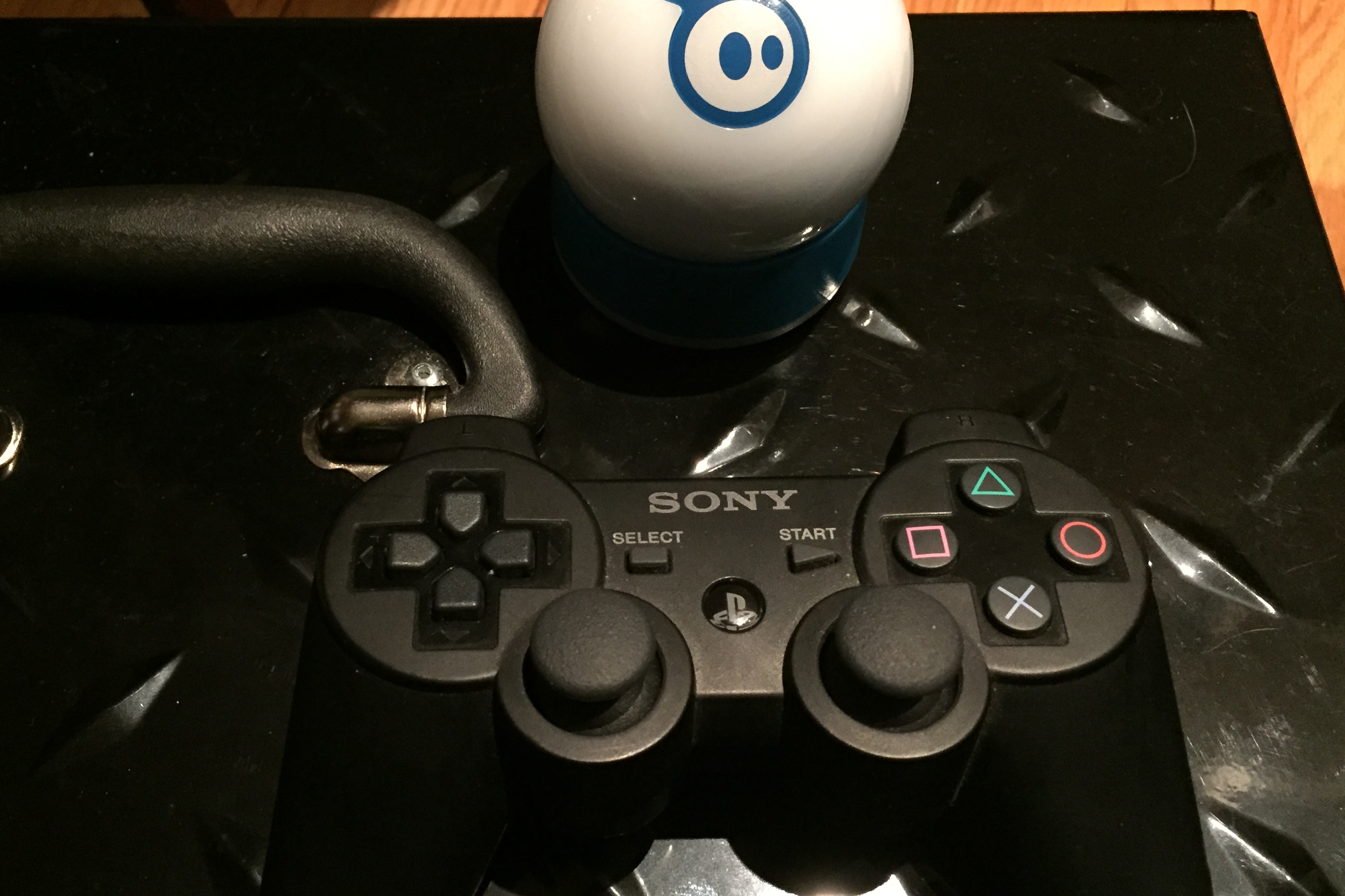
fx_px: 1345
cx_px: 592
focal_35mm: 36
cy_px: 414
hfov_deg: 53.0
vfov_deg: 36.8
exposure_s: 1/15
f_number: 2.2
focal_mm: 4.15
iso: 400
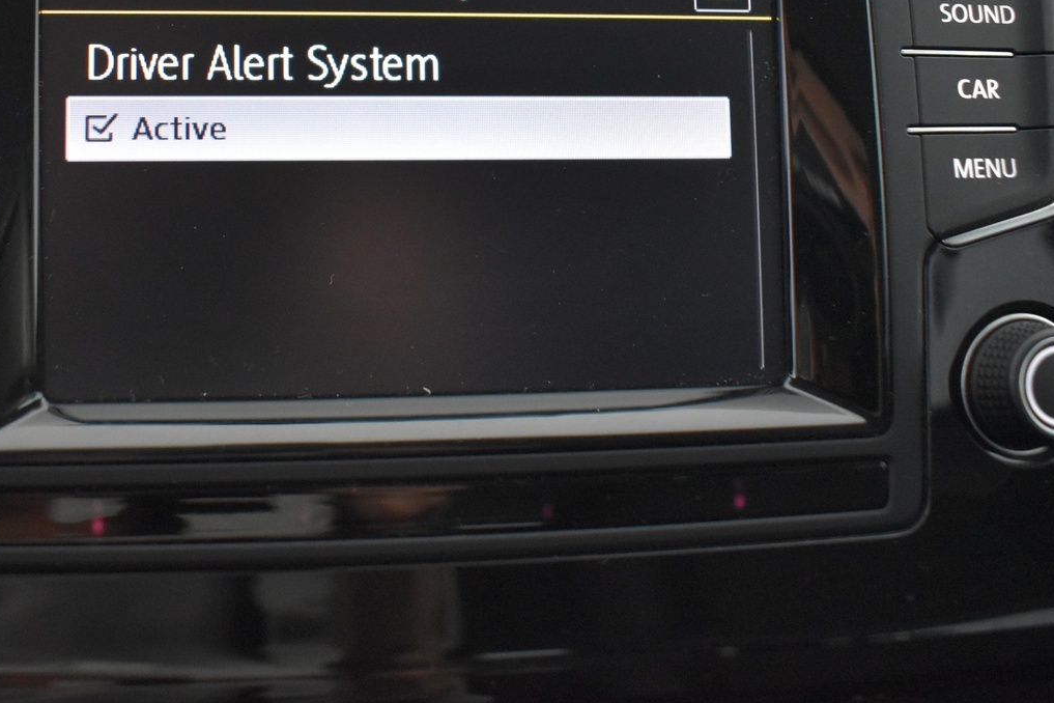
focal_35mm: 43
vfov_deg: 30.5
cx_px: 362
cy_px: 152
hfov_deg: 44.8
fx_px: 1259
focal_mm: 18
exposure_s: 1/20
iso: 3200
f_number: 3.5
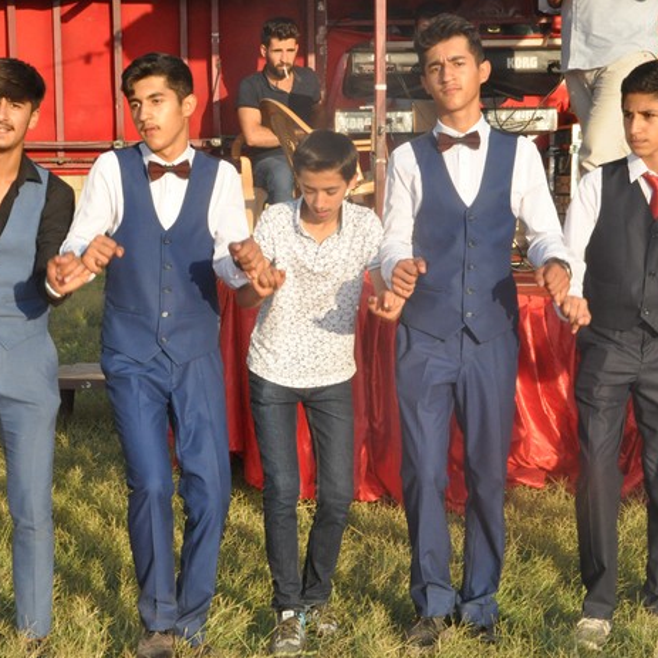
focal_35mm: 87
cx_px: 249
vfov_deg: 20.0
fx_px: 1863
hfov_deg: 20.0
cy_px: 329
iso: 1250
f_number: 22
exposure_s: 1/200
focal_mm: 45
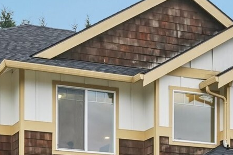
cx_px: 68
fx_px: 712
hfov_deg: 18.5
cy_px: 176
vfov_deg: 12.2
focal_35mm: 110
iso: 400
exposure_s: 1/15
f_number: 8
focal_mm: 29
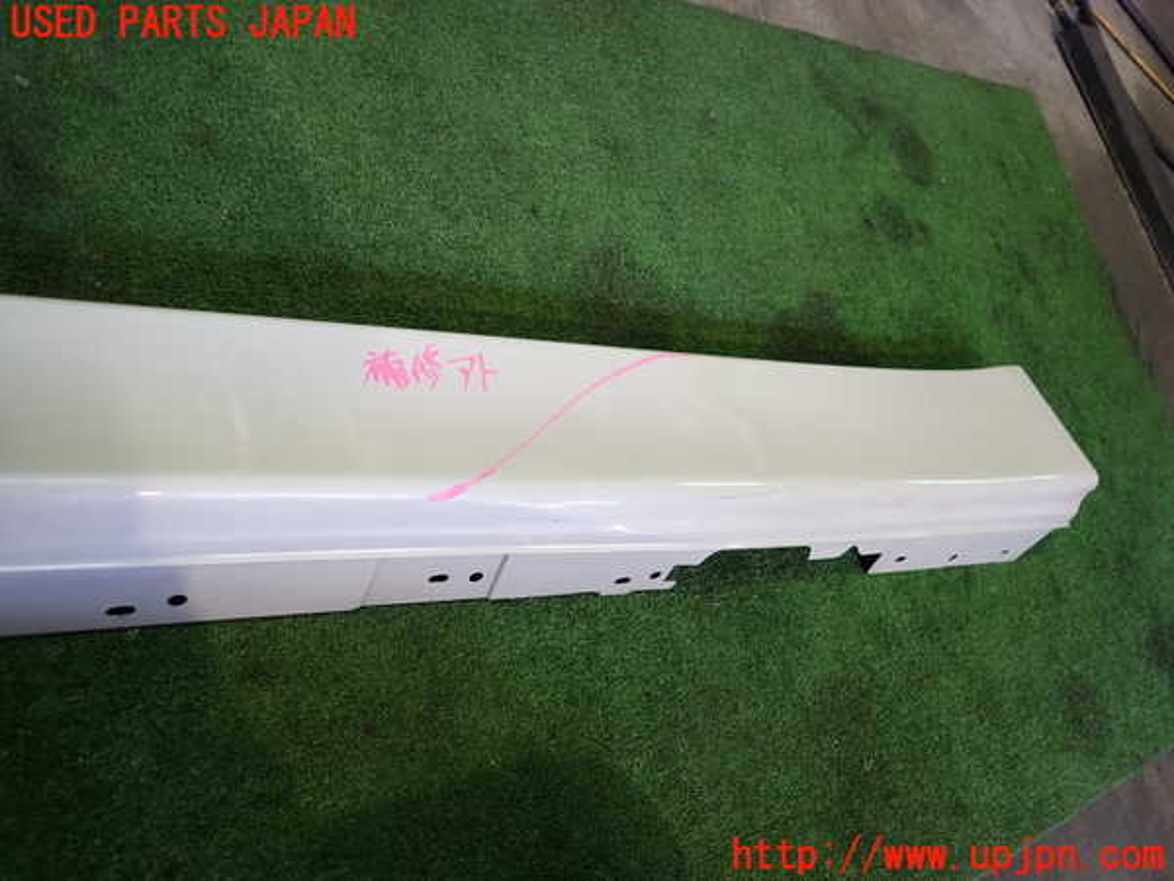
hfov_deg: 69.4
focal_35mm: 25
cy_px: 440
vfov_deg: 54.9
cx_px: 587
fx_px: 848
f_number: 2
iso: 200
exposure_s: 1/30
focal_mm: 4.5
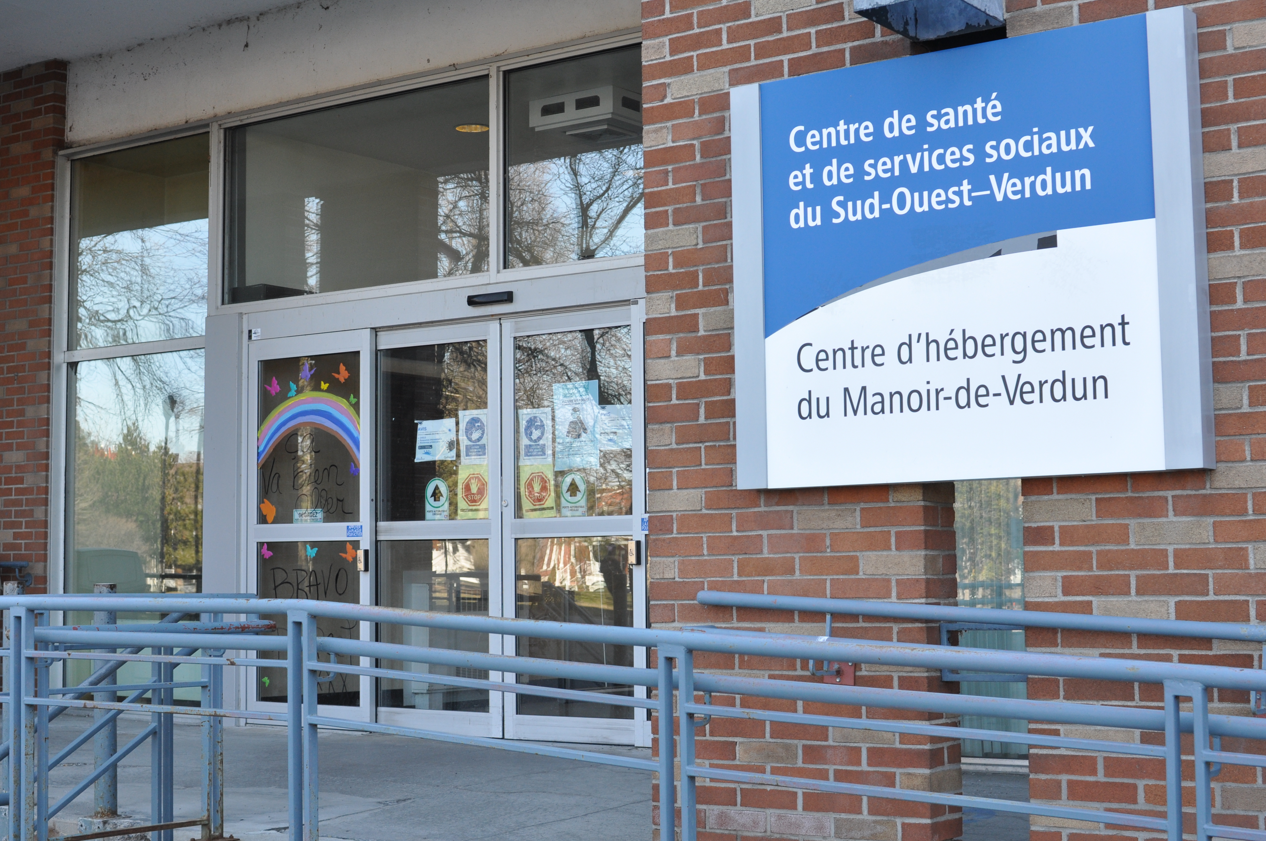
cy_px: 407
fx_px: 1950
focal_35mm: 56
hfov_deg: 36.0
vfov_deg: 24.3
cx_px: 625
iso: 400
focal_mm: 35
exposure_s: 1/160
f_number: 6.3
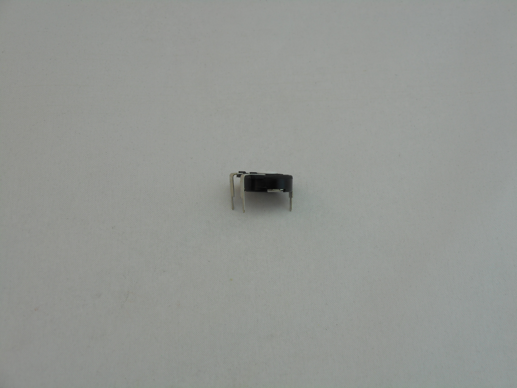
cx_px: 258
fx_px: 1150
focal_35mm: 77
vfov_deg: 19.1
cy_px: 194
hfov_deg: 25.3
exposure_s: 1/50
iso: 80
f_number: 5.5
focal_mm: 13.8
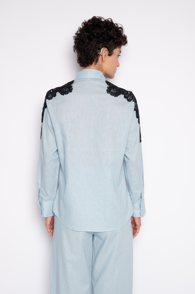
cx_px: 98
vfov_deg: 42.8
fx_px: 374
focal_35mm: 46
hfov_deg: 29.2
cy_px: 147
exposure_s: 1/160
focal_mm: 46
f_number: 5.6
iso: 200
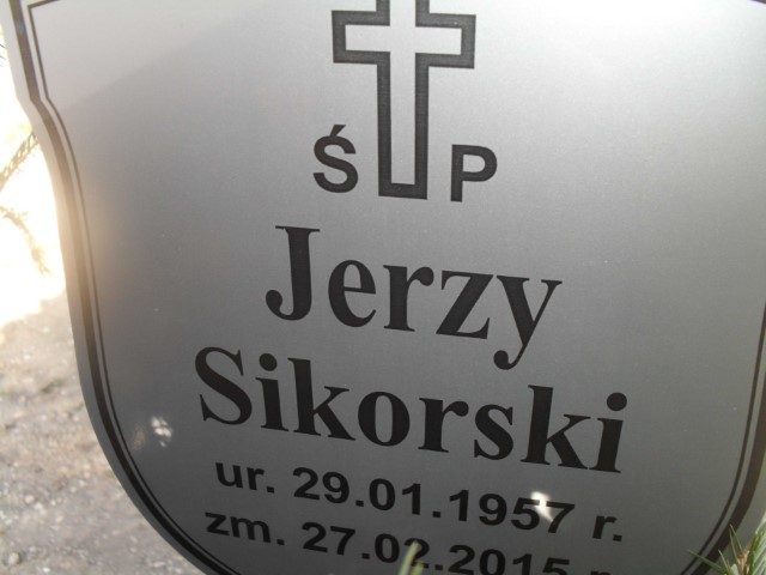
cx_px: 383
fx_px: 774
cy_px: 288
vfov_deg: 40.7
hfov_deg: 52.6
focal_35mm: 35
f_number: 3.2
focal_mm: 6.3
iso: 160
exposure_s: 1/90
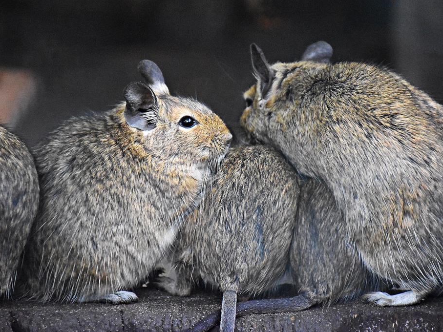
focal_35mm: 228
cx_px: 241
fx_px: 2917
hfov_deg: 8.7
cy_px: 166
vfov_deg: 6.5
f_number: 5.6
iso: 12800
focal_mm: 140
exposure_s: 1/500
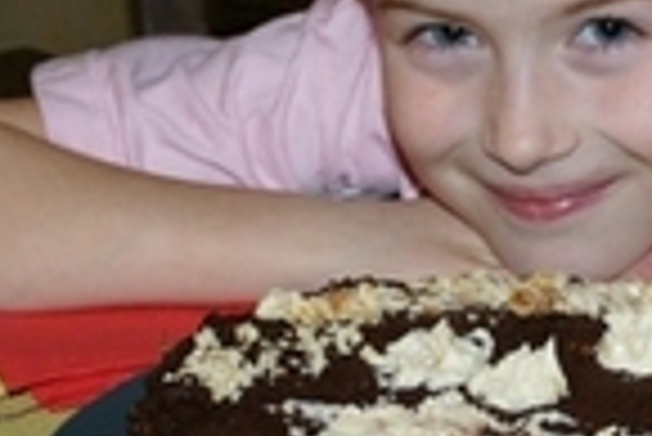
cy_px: 117
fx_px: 2947
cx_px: 567
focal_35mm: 163
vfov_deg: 8.5
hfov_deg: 12.5
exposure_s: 1/60
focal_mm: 35
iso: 800
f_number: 5.6
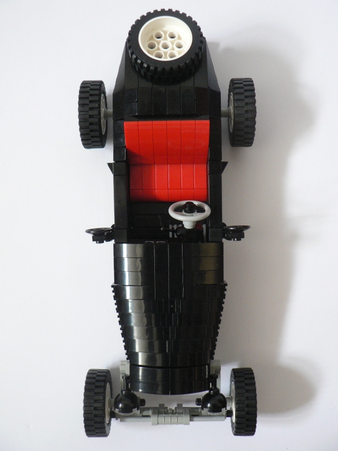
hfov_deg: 39.7
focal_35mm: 36
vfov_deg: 51.4
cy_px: 226
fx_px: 469
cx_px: 169
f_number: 2.8
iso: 200
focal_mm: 6
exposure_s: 1/13
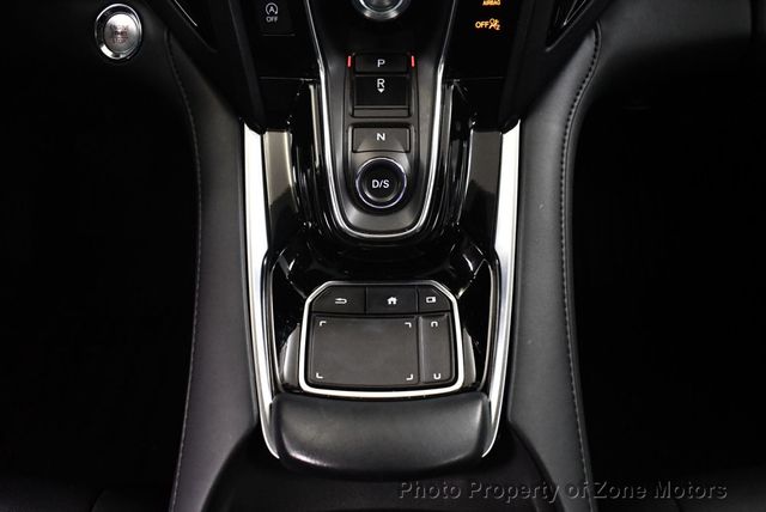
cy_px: 256
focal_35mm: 36
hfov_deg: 53.1
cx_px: 383
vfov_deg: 36.9
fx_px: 767
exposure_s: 1/125
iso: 3200
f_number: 3.5
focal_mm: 18
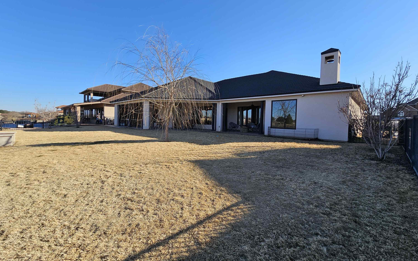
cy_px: 124
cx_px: 209
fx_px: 159
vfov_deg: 78.6
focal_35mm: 14
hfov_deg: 105.3
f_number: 2.2
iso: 50
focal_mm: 2.2
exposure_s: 1/1756
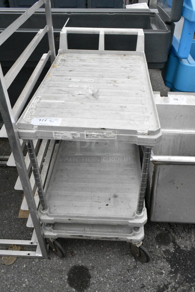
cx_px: 98
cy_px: 146
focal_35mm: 30
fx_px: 243
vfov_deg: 61.9
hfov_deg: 43.7
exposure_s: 1/800
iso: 6400
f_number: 14
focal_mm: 20
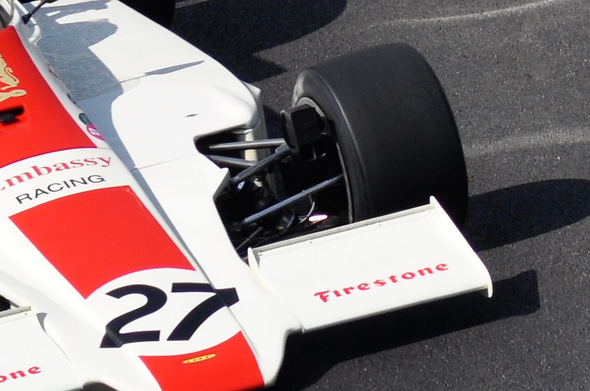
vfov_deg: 2.4
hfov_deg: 3.7
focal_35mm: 562
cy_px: 73
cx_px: -56
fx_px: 9197
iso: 400
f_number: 7.1
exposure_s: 1/2000
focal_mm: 165
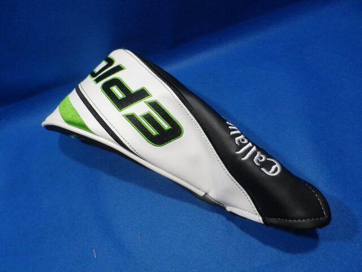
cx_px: 181
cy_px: 136
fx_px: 261
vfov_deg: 54.9
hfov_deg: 69.4
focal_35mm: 25
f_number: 3.5
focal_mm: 4.5
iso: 400
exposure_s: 1/30
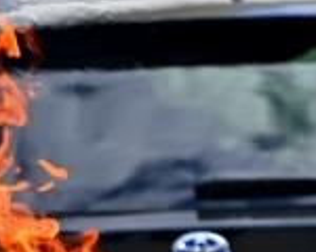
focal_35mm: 1089
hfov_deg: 1.8
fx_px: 10185
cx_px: -185
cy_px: 373
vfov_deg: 1.4
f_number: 2.8
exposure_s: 1/1000
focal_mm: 170
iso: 40
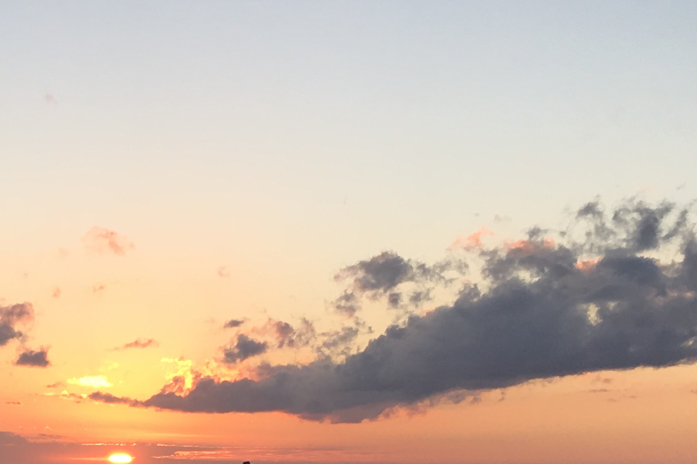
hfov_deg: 20.2
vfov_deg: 13.3
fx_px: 1897
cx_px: -3
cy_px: 646
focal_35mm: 98
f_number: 2.2
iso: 25
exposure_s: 1/287
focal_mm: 4.15
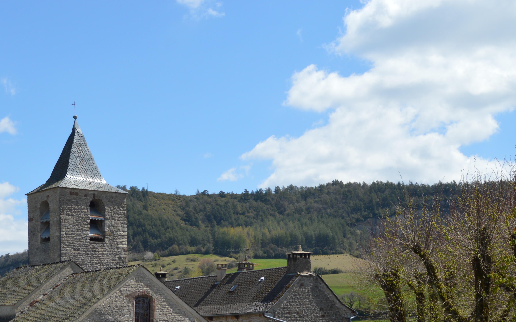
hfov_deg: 30.1
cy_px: 315
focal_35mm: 68
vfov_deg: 18.7
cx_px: 203
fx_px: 956
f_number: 8
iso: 100
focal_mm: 24
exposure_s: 1/250
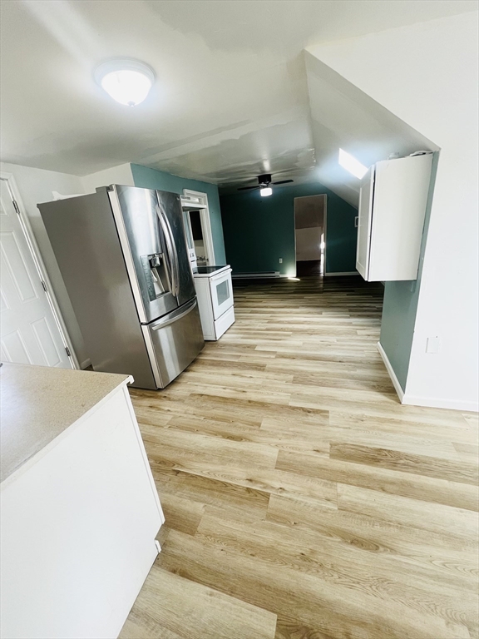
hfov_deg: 89.9
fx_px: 240
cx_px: 240
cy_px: 320
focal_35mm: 13
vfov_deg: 106.2
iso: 160
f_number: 1.8
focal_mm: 1.57
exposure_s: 1/120
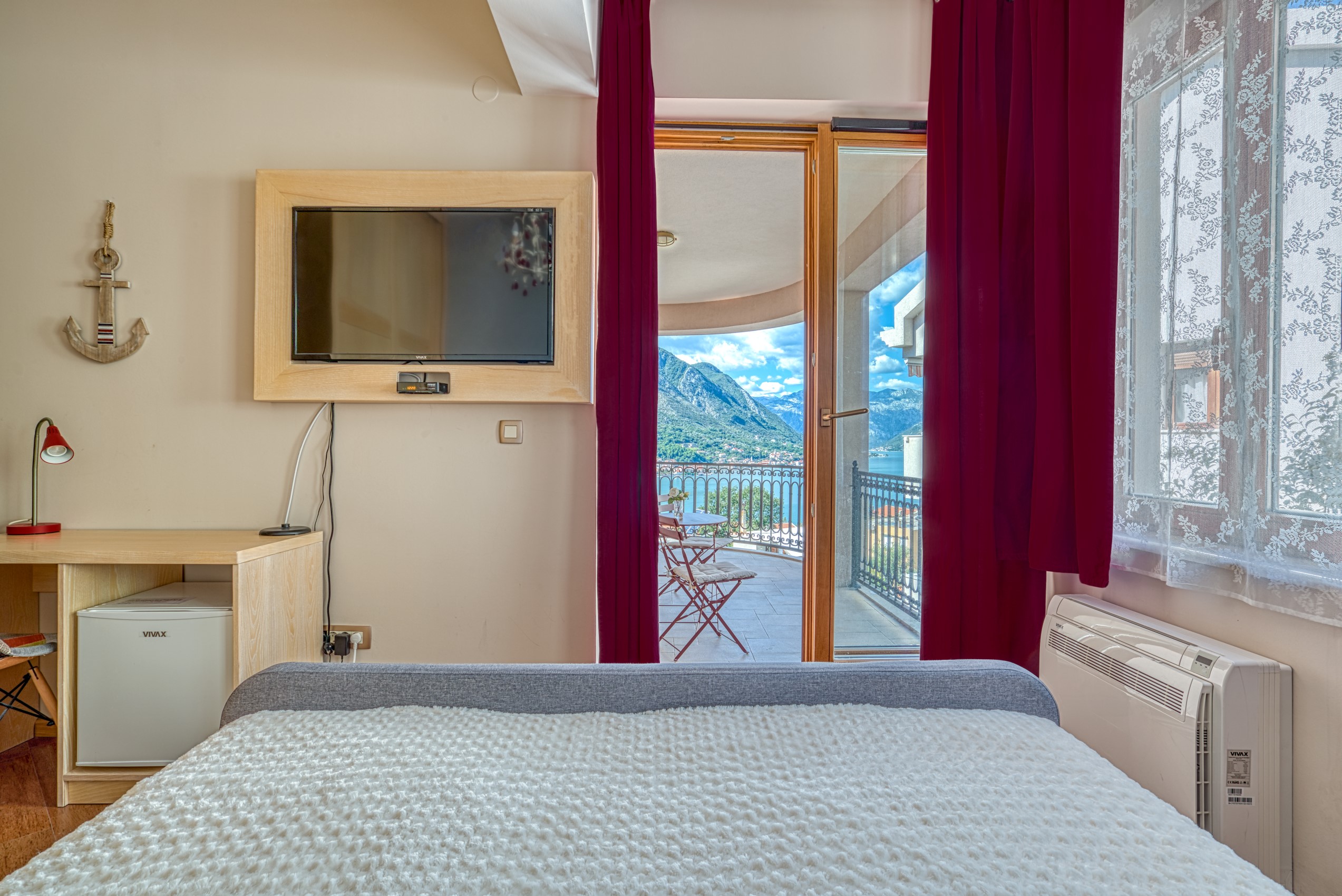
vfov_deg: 67.4
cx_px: 671
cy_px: 448
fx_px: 671
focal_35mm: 18
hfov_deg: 90.0
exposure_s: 1/8
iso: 100
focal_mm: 18
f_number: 11
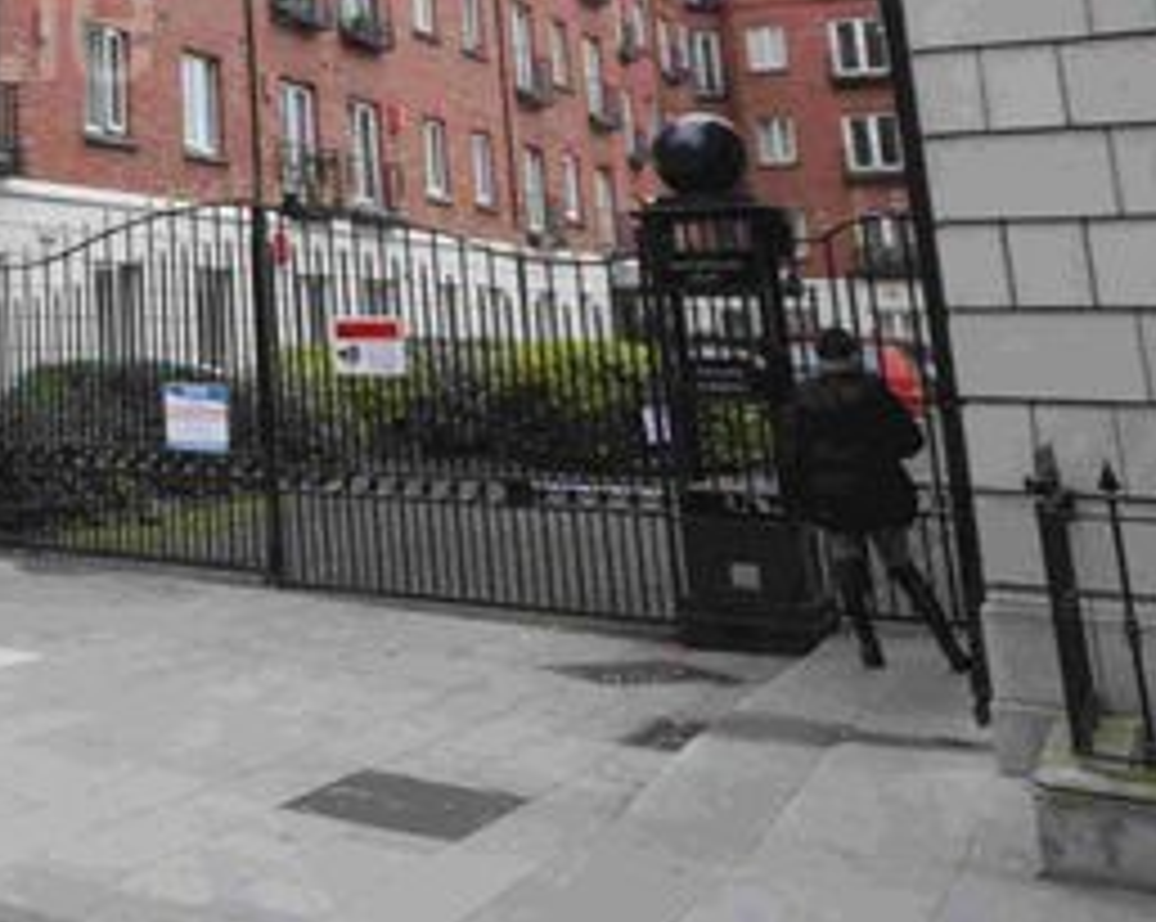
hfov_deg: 30.7
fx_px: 1754
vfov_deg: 27.7
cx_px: -238
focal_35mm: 51
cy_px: -9
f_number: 6.3
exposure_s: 1/160
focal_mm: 13
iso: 640
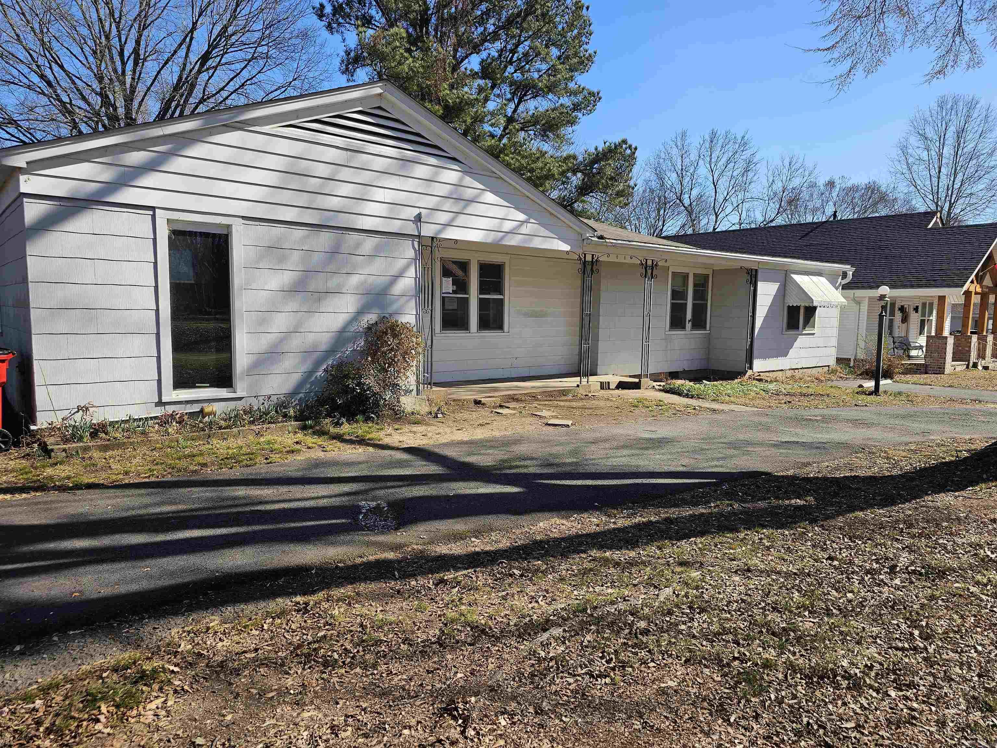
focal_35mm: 23
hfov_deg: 73.9
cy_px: 374
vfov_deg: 58.9
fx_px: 662
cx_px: 498
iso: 10
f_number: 1.7
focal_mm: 6.3
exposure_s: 1/518
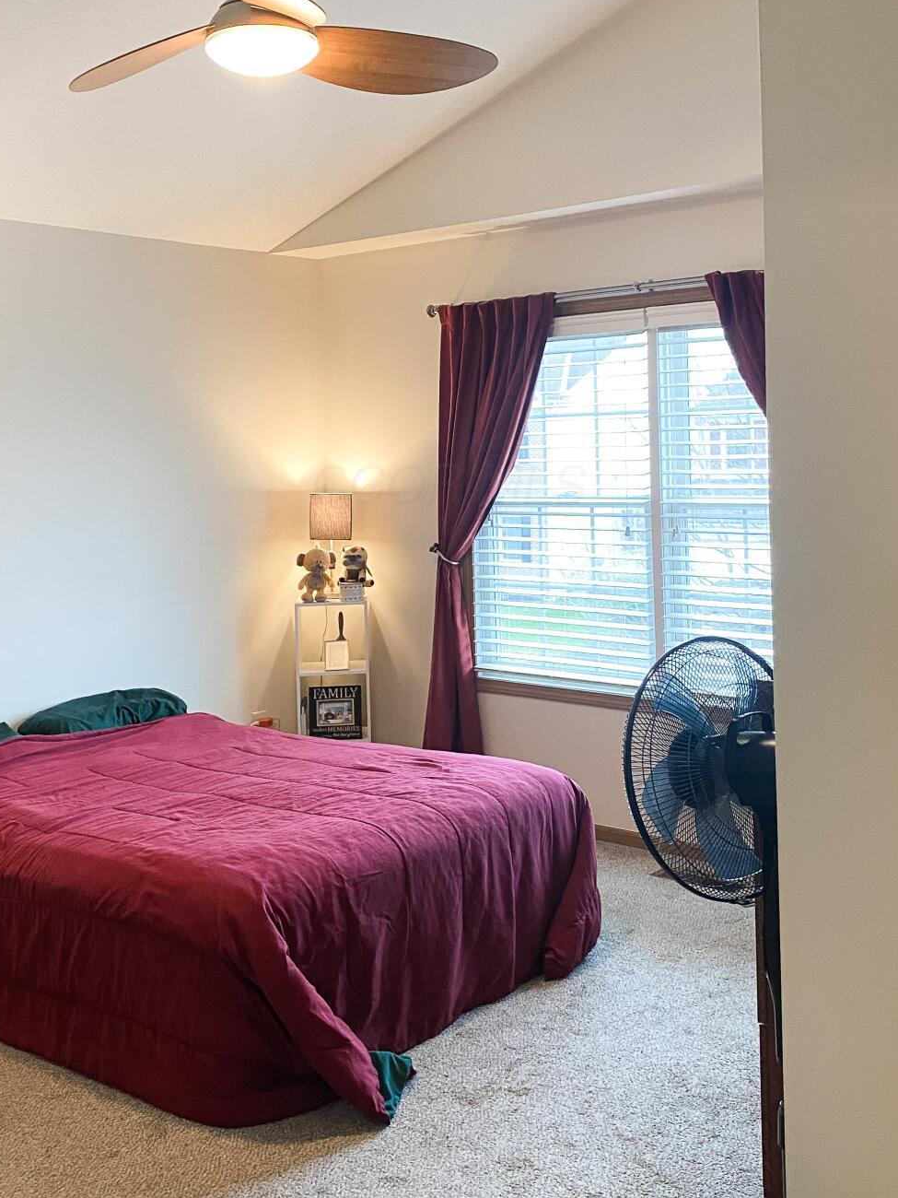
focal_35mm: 40
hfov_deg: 36.0
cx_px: 448
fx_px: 1384
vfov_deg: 46.6
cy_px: 484
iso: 250
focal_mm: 4.25
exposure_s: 1/60
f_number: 1.8
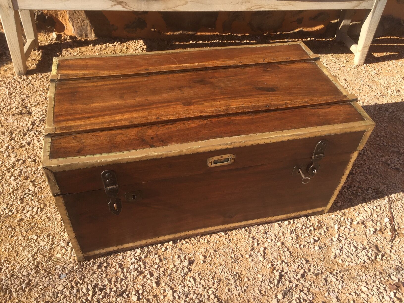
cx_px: 202
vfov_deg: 48.2
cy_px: 152
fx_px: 338
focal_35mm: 29
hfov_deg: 61.7
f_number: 2.2
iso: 32
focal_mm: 4.15
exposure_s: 1/1014
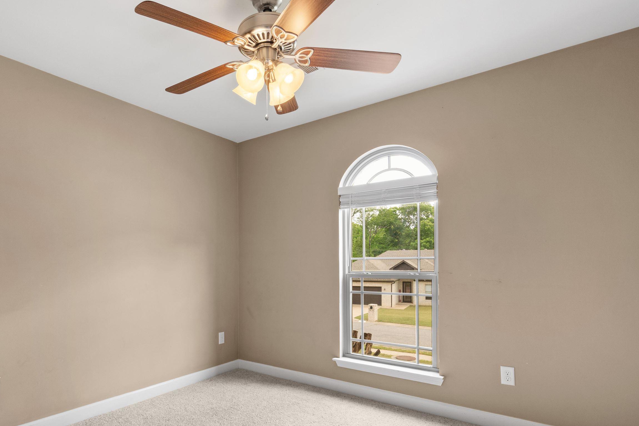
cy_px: 261
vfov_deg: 61.3
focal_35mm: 20
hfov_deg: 82.6
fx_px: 355
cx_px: 244
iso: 100
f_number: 8
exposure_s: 1/2.5
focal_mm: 10
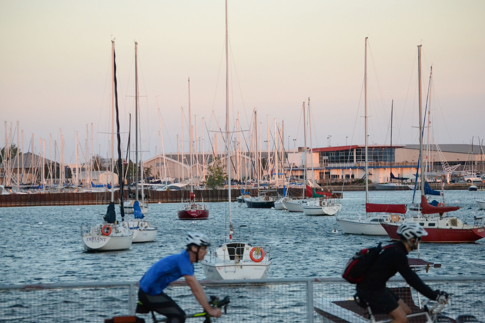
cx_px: 242
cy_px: 162
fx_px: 2021
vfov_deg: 9.1
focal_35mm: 150
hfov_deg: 13.7
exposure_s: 1/1600
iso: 3200
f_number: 5.6
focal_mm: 100
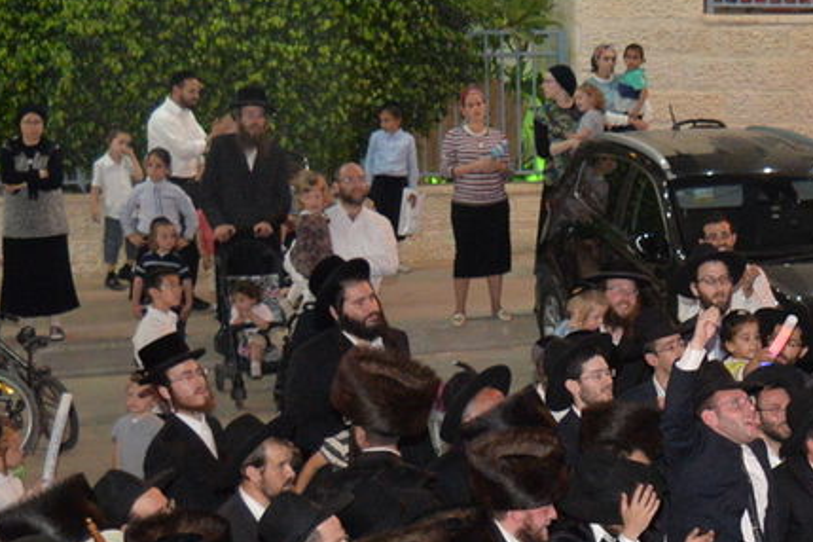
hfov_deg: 15.5
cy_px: 568
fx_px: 2800
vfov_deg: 10.9
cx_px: 1150
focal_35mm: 124
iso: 2500
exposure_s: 1/80
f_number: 4
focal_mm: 38
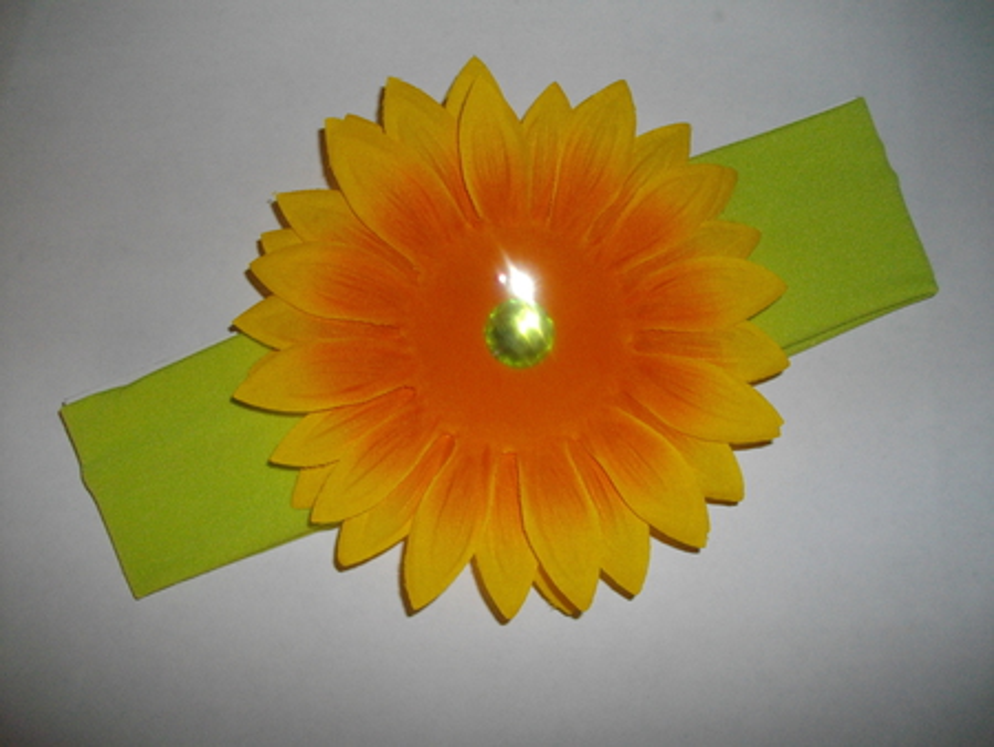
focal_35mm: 32
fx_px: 919
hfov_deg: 56.8
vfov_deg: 44.2
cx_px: 497
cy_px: 374
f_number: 2.9
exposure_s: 1/50
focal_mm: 5.7
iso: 200
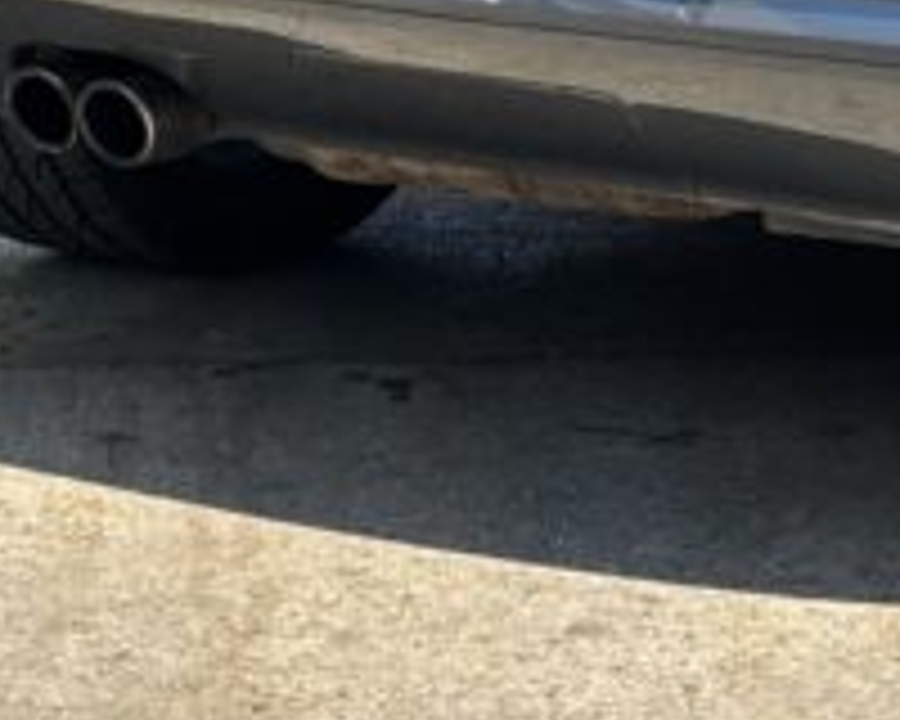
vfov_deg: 5.1
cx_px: 1476
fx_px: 8018
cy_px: -482
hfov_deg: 6.3
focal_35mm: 301
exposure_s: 1/204
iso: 25
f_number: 2.8
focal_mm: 9
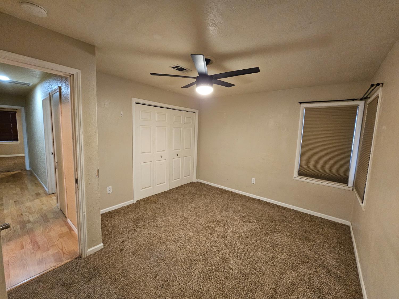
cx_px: 200
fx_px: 150
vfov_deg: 89.9
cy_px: 150
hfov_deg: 106.2
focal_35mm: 13
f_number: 2.2
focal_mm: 2.2
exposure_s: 1/30
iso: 500
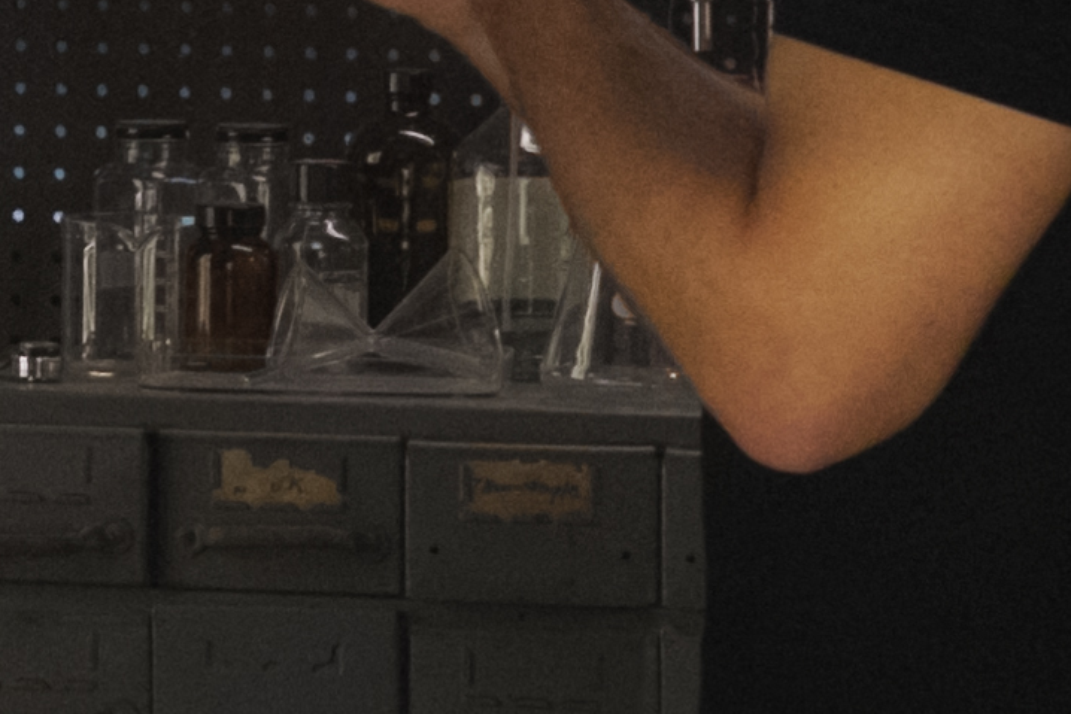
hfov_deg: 7.9
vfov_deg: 5.3
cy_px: 4
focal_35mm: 259
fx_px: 7706
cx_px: 39
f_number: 4
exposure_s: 1/60
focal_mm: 25.4
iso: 1600
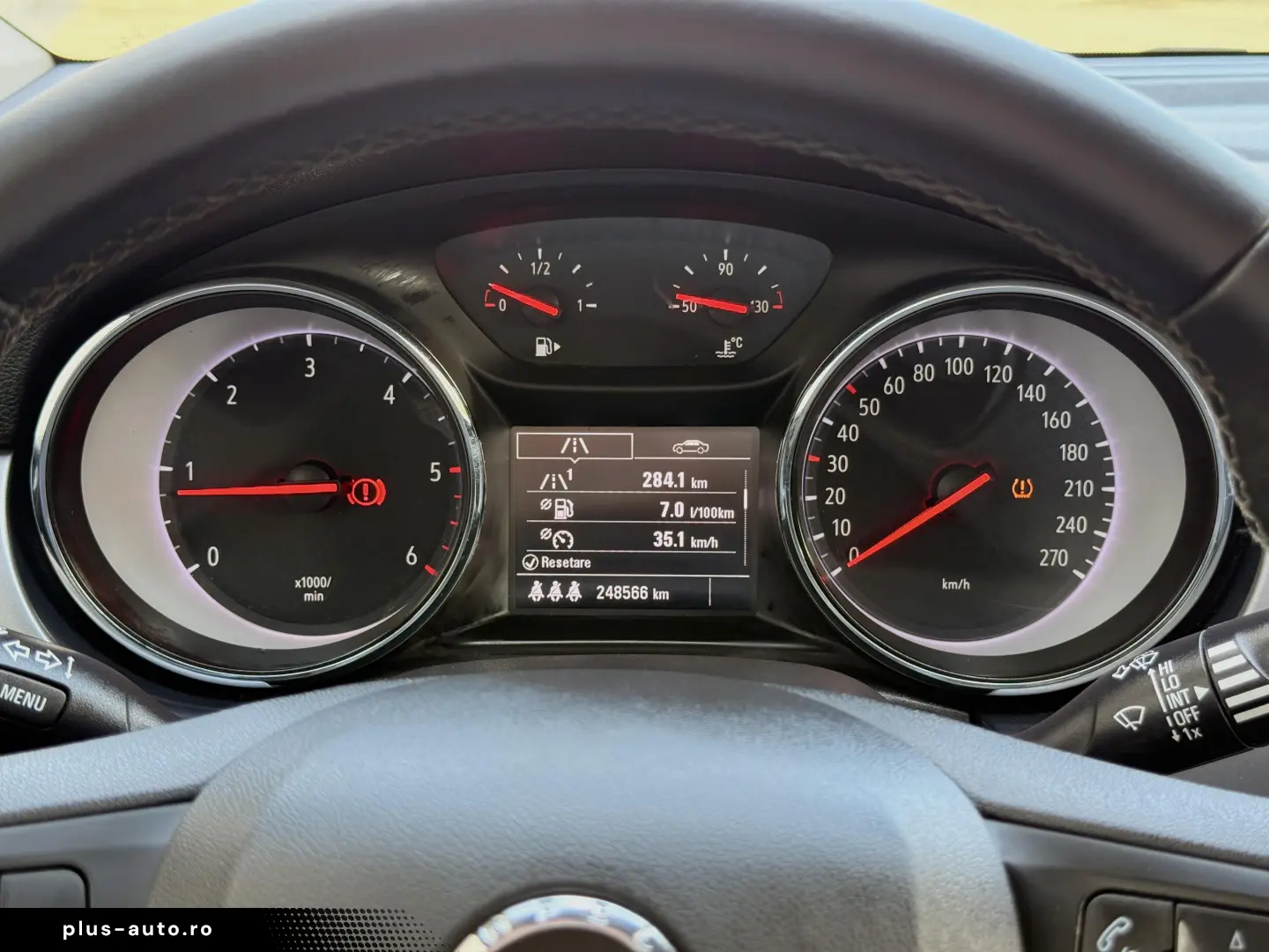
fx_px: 1760
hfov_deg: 39.7
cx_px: 634
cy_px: 476
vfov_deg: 30.3
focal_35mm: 48
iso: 200
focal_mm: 6.76
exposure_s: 1/75
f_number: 1.78
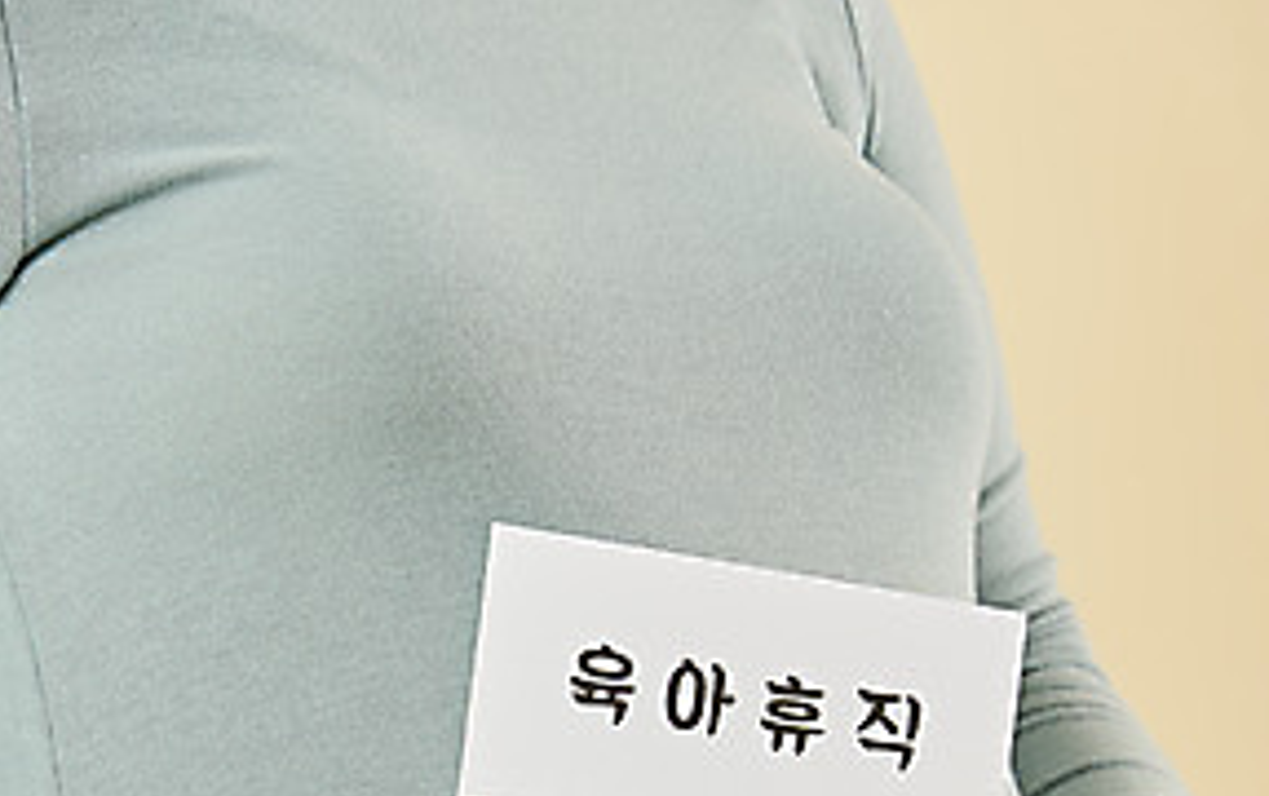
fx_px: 12878
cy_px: 805
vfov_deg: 3.5
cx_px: 259
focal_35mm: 372
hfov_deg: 5.6
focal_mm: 175
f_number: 7.1
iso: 100
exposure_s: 1/125
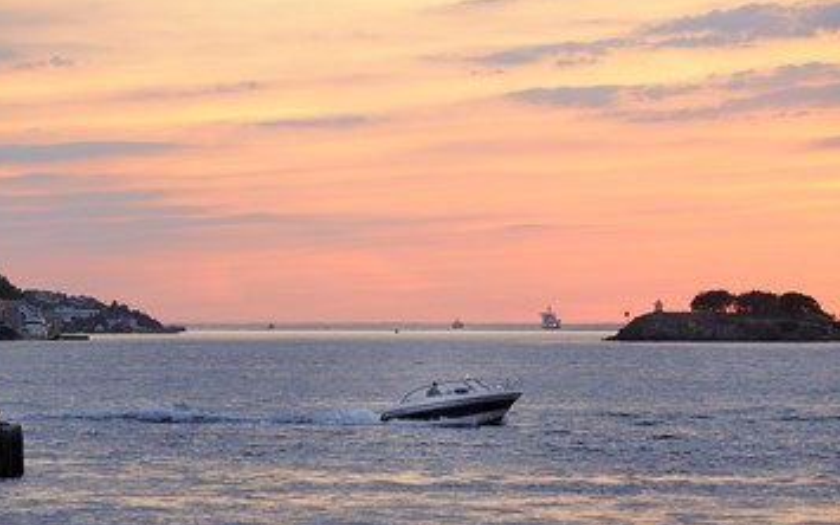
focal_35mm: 211
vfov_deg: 6.2
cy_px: 286
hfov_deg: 9.9
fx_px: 4831
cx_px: 395
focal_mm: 175
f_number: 5
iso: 800
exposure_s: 1/160
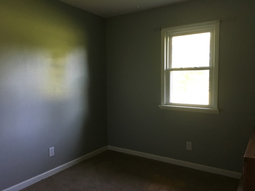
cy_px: 96
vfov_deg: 48.2
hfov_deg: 61.7
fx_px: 214
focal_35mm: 29
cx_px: 128
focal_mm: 4.15
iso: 160
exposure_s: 1/30
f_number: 2.2
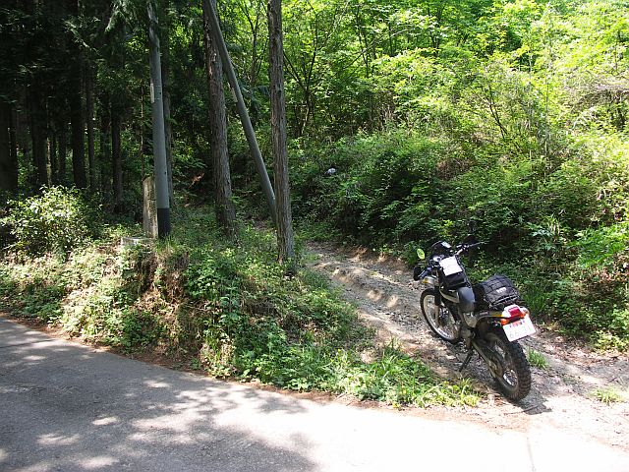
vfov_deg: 49.7
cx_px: 314
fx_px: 509
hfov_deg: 63.4
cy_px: 236
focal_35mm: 28
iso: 50
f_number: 3.2
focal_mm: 7.2
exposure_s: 1/80
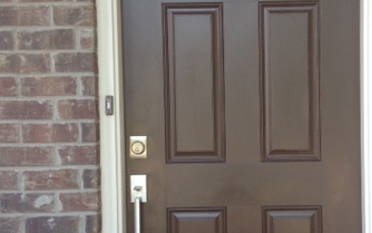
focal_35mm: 71
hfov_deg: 28.8
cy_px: 124
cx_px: 238
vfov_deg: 18.4
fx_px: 720
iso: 64
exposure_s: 1/120
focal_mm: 4.28
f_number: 2.4
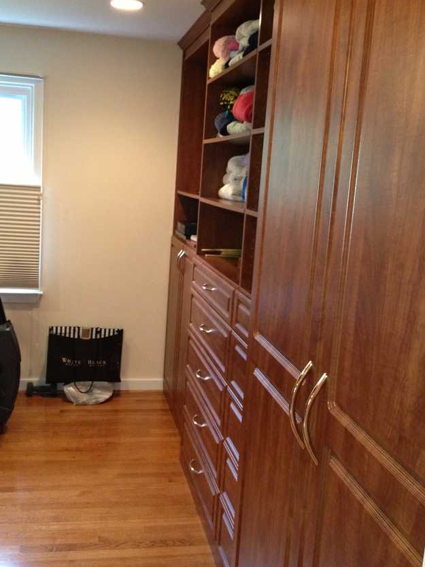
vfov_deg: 44.8
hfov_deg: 34.3
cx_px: 195
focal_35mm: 42
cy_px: 278
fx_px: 687
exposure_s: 1/20
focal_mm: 4.28
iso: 320
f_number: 2.4
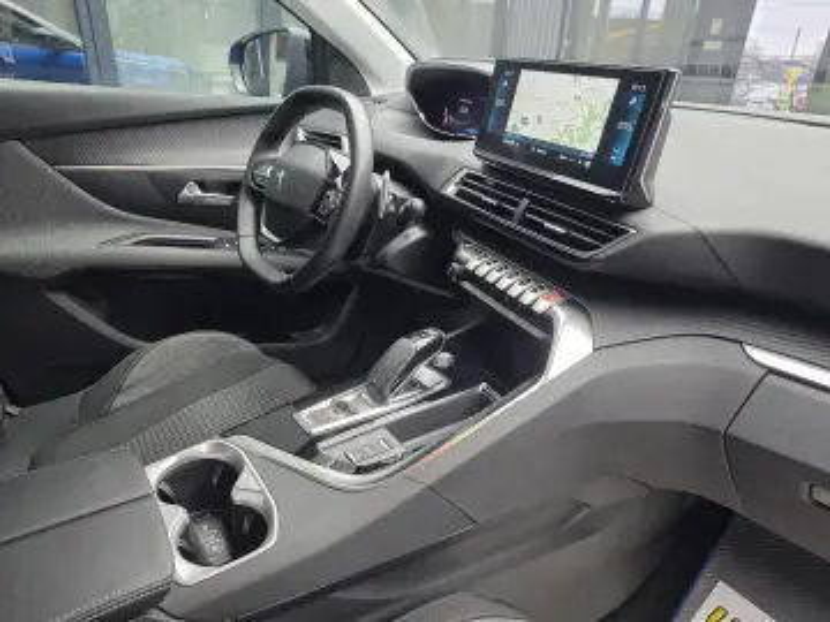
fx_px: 551
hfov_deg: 73.9
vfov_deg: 58.9
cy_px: 311
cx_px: 415
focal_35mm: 23
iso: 160
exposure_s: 1/100
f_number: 1.7
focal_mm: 6.25
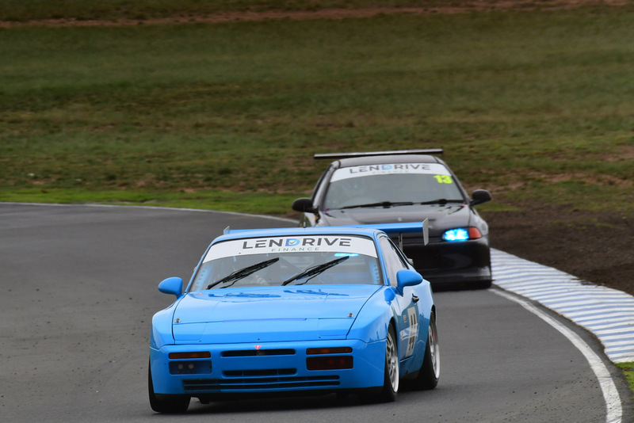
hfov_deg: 2.7
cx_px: 317
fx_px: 13212
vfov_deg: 1.8
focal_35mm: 750
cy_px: 212
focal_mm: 500
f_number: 10
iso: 640
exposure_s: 1/640
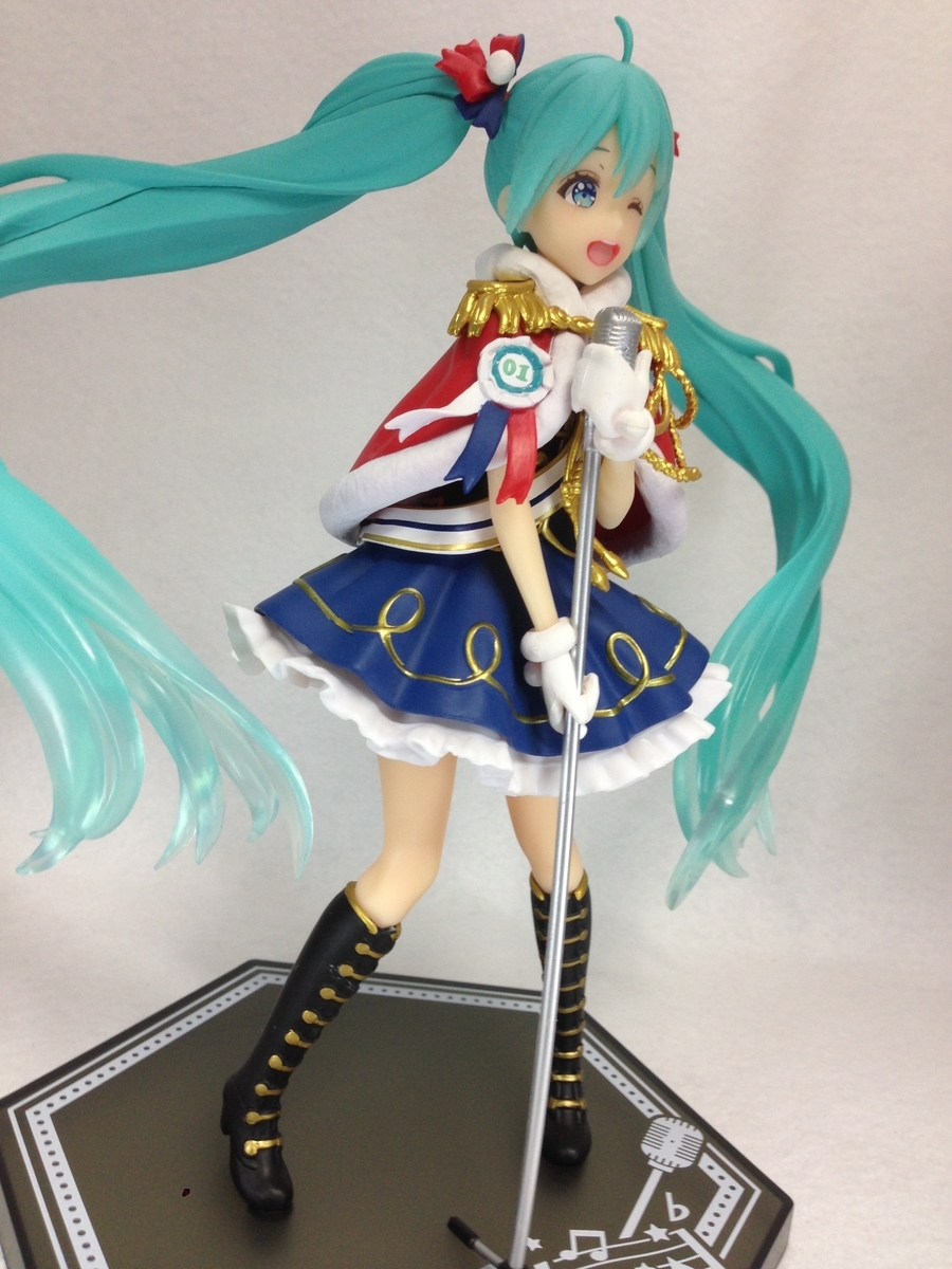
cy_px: 634
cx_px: 476
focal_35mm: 33
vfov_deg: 55.4
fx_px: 1210
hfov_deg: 42.9
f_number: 2.4
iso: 64
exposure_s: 1/20
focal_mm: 4.12
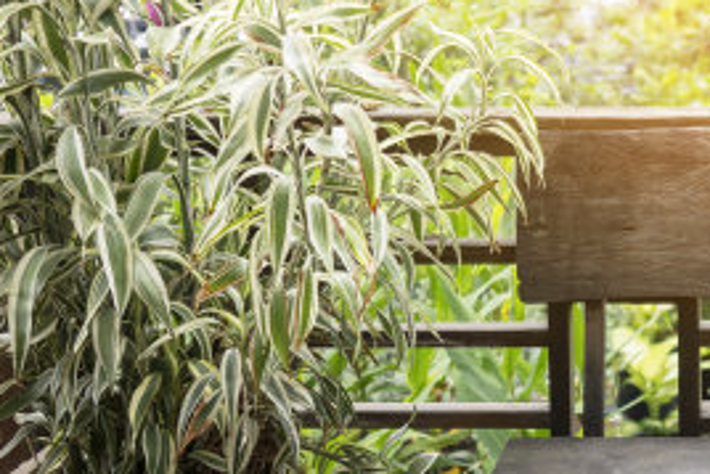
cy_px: 207
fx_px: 1579
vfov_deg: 17.1
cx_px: 734
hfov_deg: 24.1
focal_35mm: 80
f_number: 2.8
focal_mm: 35
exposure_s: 1/320
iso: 500
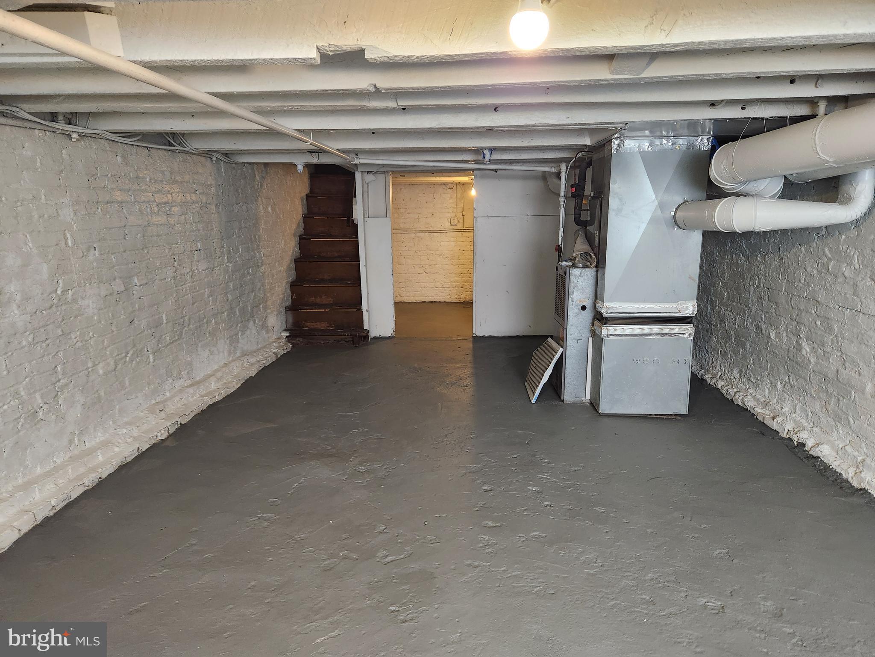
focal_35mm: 23
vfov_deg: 58.9
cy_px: 328
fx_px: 581
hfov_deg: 73.9
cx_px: 438
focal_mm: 5.4
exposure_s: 1/120
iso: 400
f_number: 1.8
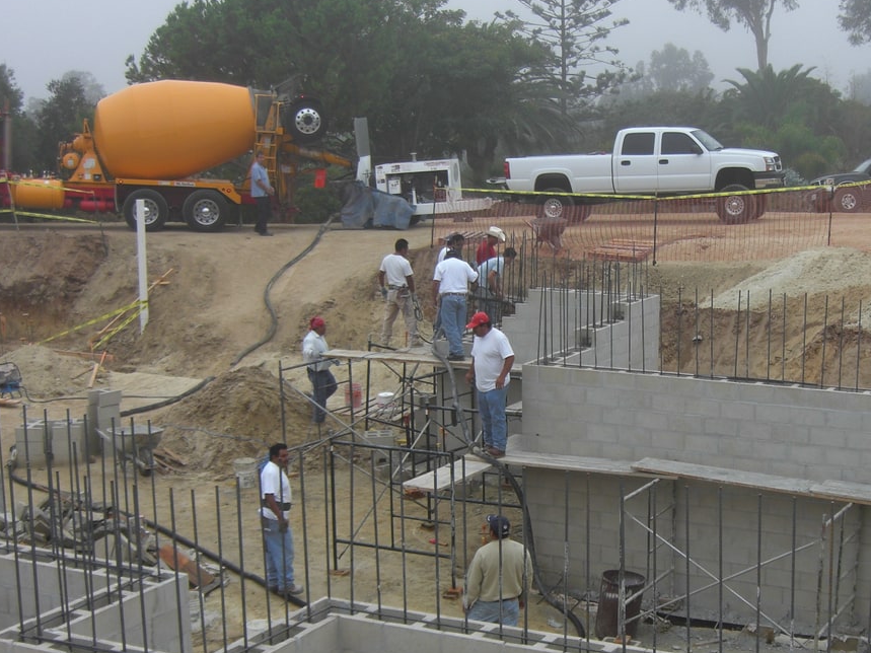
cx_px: 606
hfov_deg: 32.3
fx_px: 1484
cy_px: 459
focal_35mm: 59
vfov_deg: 24.6
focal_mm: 7.9
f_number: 2.8
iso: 80
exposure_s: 1/200
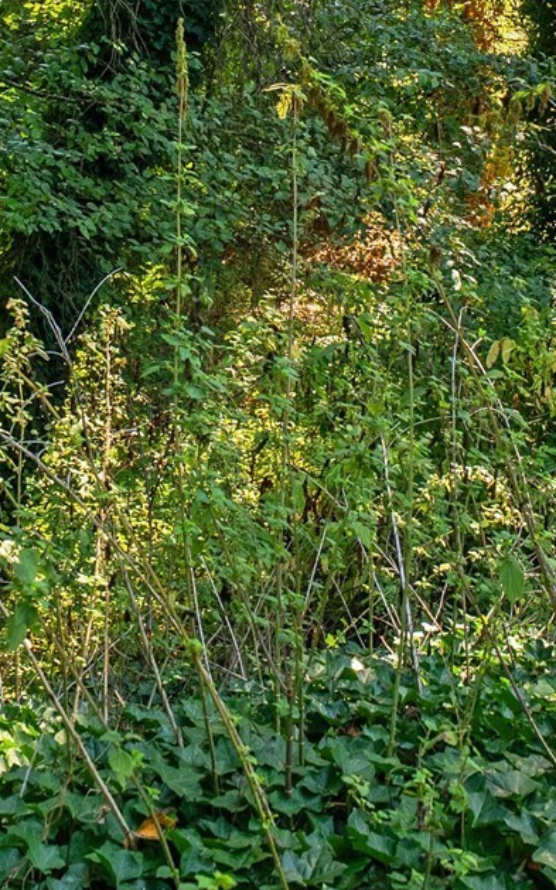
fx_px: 1601
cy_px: 106
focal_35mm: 66
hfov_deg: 19.7
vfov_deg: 29.9
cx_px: 316
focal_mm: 24
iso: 200
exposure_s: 1/30
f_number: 7.1
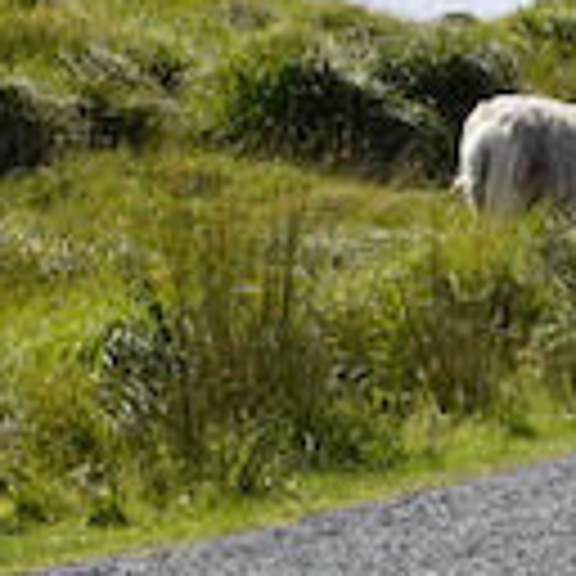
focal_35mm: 317
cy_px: -252
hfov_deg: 5.3
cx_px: 1418
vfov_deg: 5.5
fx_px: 5968
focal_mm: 50
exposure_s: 1/160
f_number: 11
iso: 100
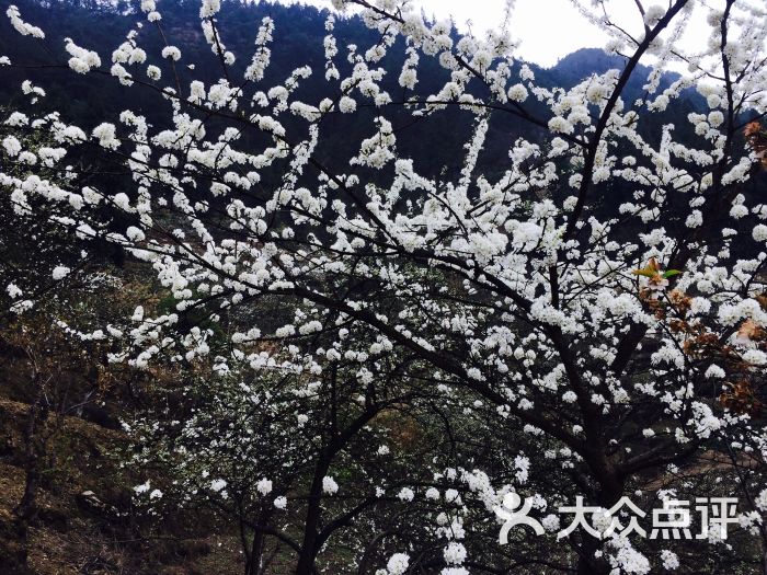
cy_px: 288
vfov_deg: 48.2
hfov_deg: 61.7
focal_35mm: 29
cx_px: 384
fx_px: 643
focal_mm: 4.15
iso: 32
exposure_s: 1/873
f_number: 2.2
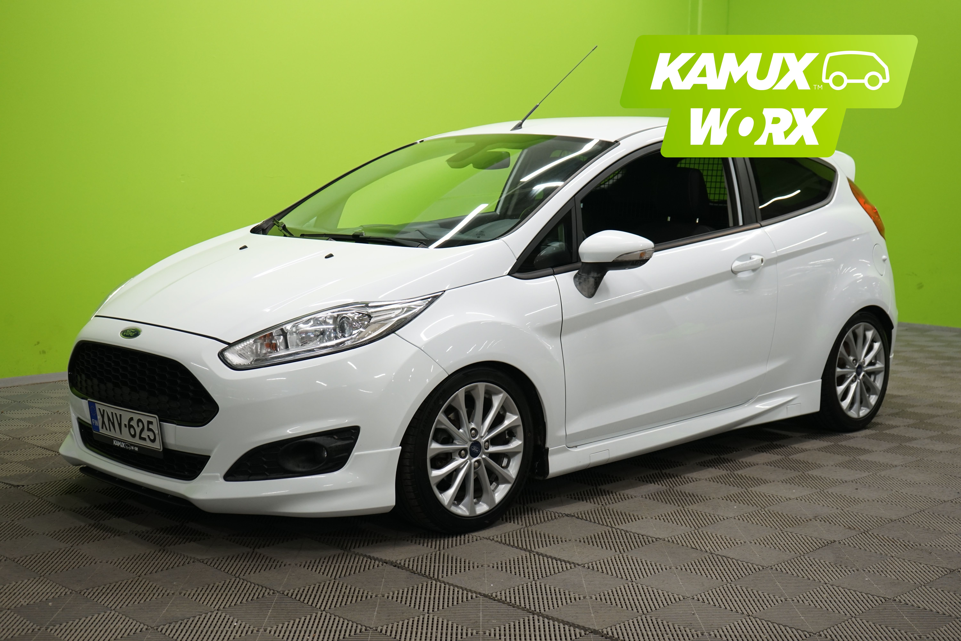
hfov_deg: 41.1
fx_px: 1281
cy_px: 320
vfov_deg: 28.1
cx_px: 480
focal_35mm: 48
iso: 800
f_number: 5.6
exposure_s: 1/60
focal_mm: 48
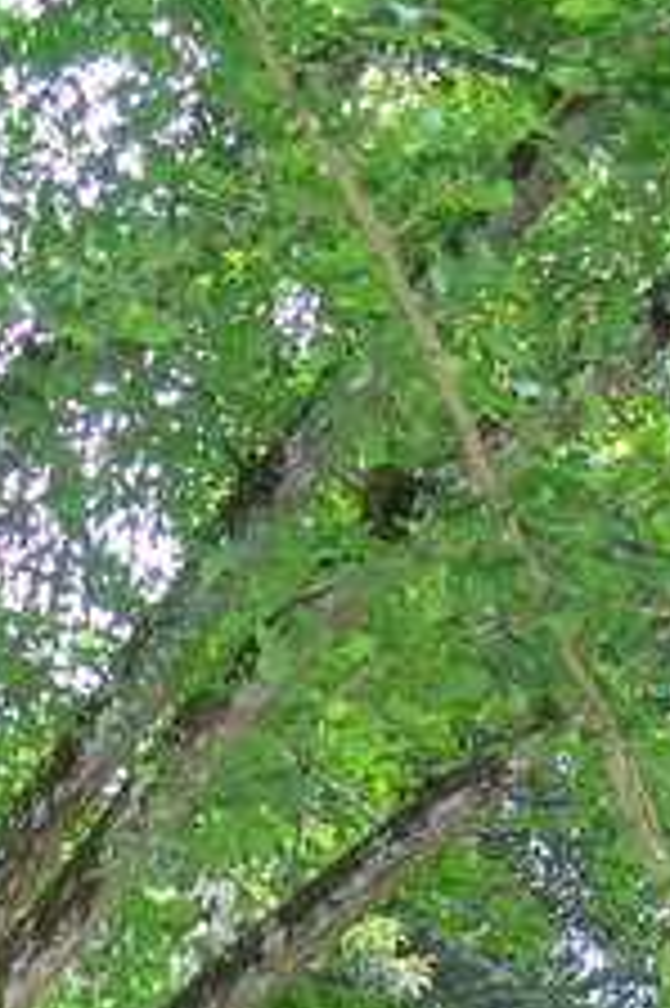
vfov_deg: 11.3
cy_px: 2448
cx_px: -207
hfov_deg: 9.0
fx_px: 4194
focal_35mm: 150
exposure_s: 1/100
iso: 125
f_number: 2.5
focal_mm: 10.4
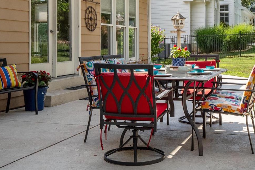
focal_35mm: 59
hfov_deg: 33.5
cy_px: 50
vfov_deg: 22.8
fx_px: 418
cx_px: 177
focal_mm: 18
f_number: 8
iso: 400
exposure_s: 1/640
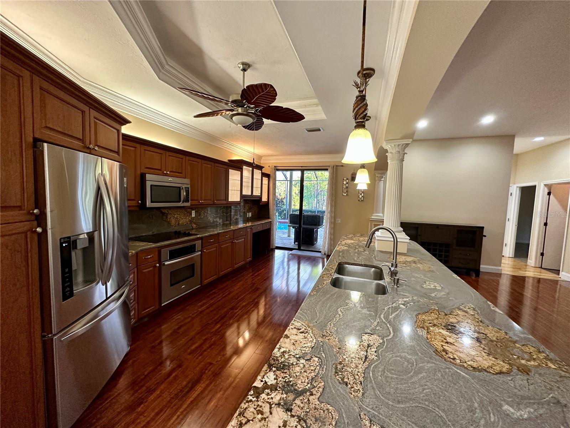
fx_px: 231
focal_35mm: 14
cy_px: 214
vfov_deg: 85.7
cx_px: 285
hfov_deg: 102.1
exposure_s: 1/60
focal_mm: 2.22
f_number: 2.2
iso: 250
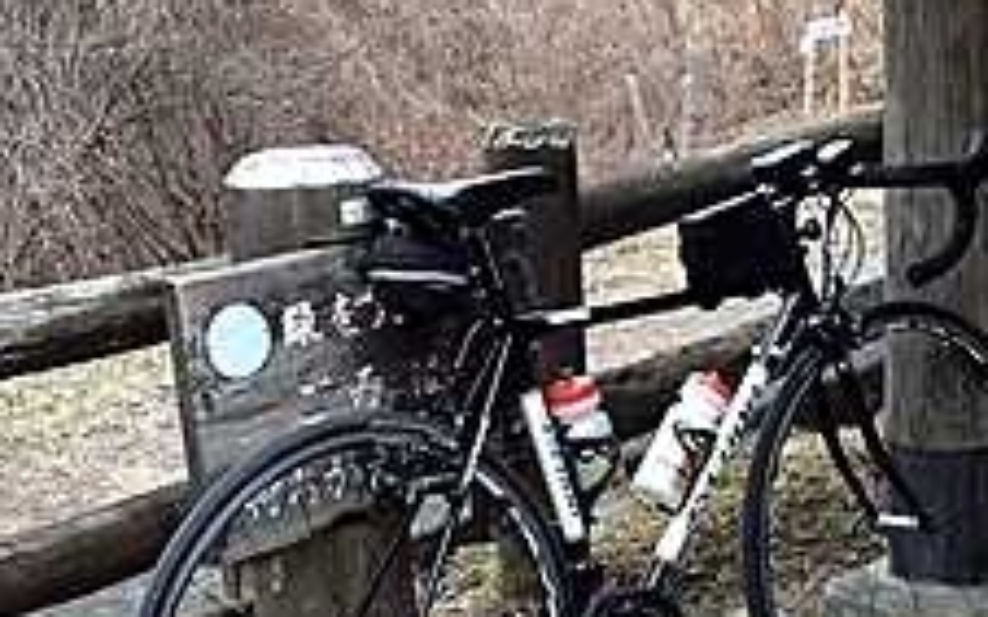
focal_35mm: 105
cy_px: 258
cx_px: 822
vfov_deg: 12.4
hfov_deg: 19.6
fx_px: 2826
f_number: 2.4
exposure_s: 1/259
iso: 64
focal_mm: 4.28
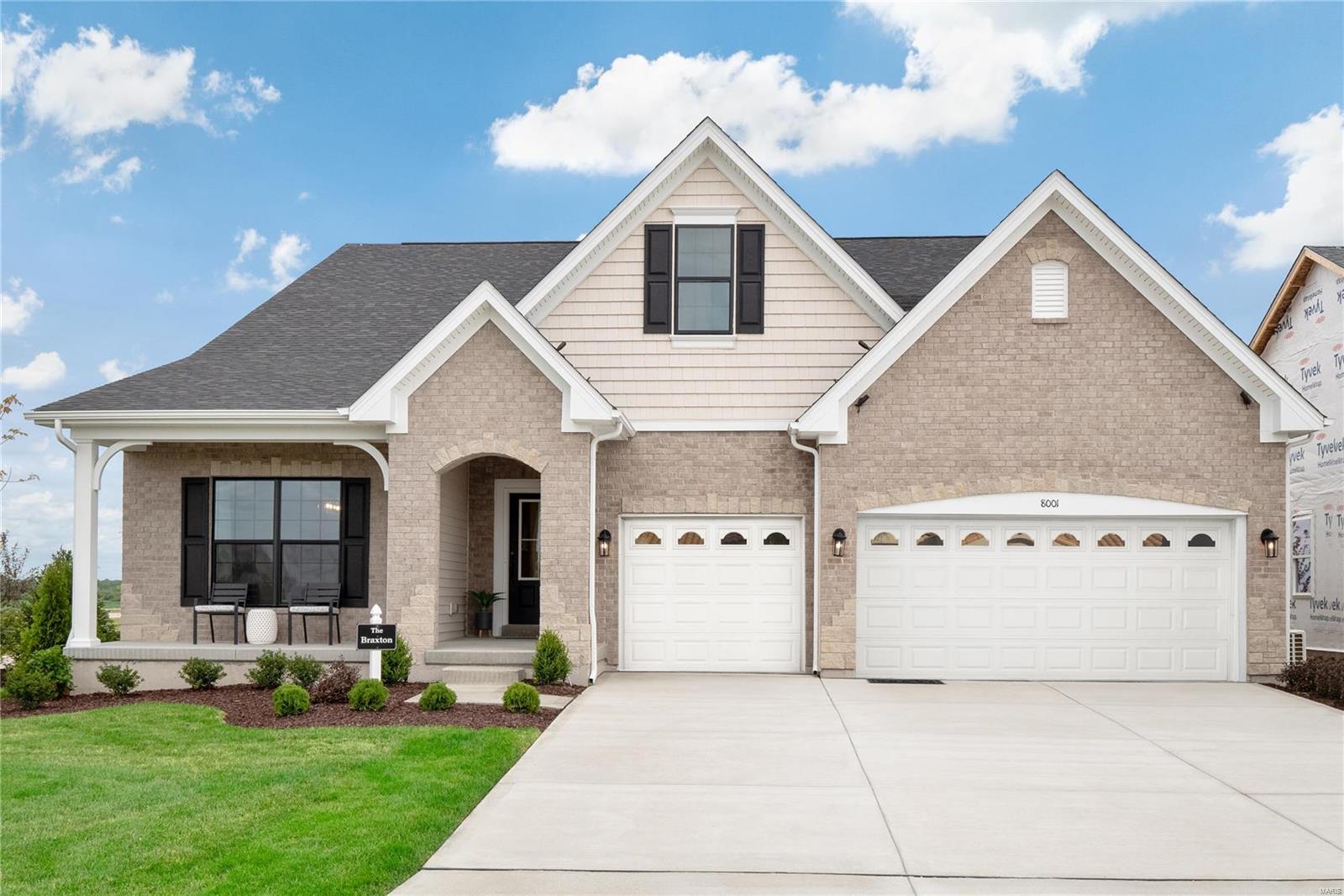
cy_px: 448
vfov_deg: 36.9
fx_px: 1344
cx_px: 672
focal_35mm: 36
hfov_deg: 53.1
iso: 400
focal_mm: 18
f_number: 8
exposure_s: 1/320
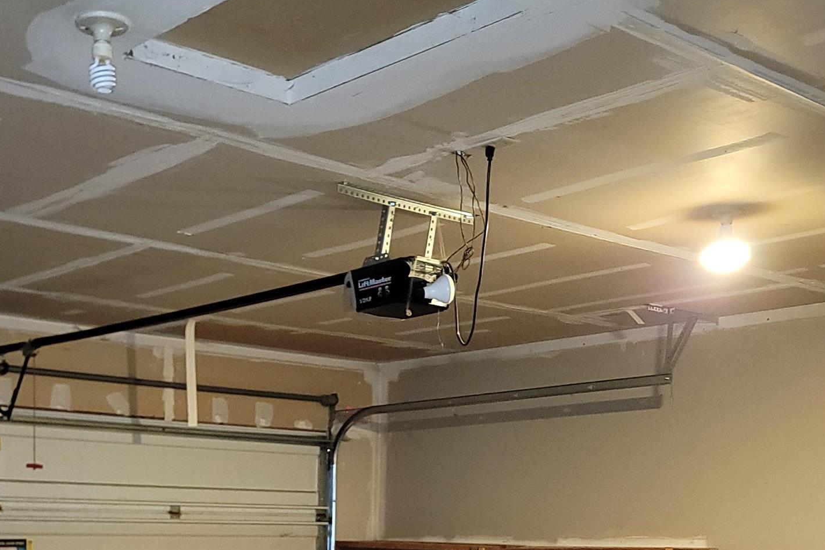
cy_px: 619
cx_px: 191
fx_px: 1238
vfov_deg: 23.4
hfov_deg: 35.9
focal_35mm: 54
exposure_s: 1/9.99
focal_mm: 6.7
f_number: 1.8
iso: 320
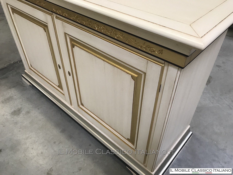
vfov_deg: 49.7
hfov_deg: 63.4
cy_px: 88
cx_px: 116
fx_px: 188
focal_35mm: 28
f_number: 1.8
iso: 25
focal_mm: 3.99
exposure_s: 1/33
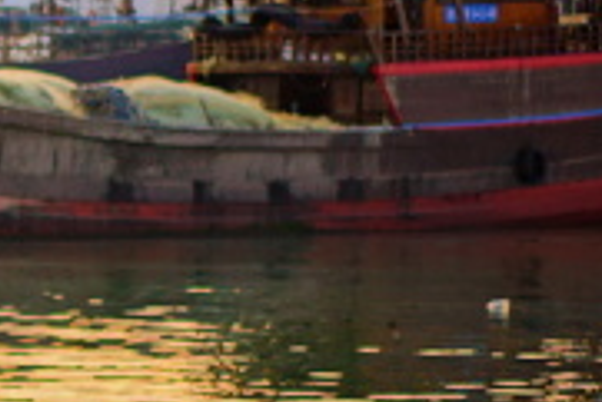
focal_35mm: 365
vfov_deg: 3.8
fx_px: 6108
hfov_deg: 5.4
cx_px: -988
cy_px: 535
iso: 100
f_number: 1.8
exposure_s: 1/125
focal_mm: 55
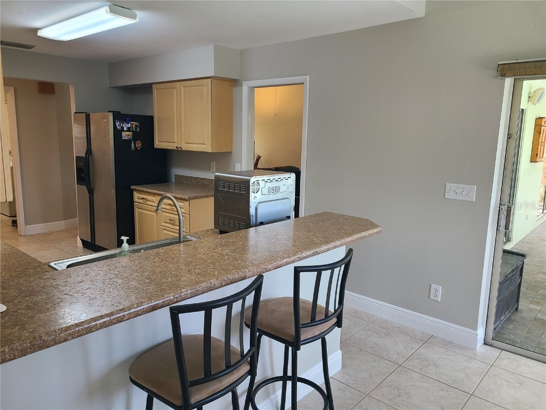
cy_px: 205
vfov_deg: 53.1
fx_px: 410
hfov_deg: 67.3
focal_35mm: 26
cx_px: 273
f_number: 1.8
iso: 80
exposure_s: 1/60
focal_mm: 5.4
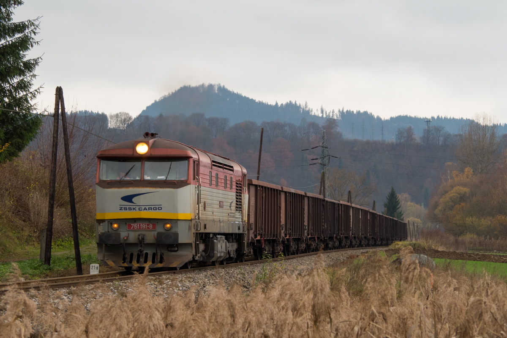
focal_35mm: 120
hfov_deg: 17.1
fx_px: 1690
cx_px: 254
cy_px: 169
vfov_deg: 11.4
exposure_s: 1/250
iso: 800
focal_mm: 80
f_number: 7.1
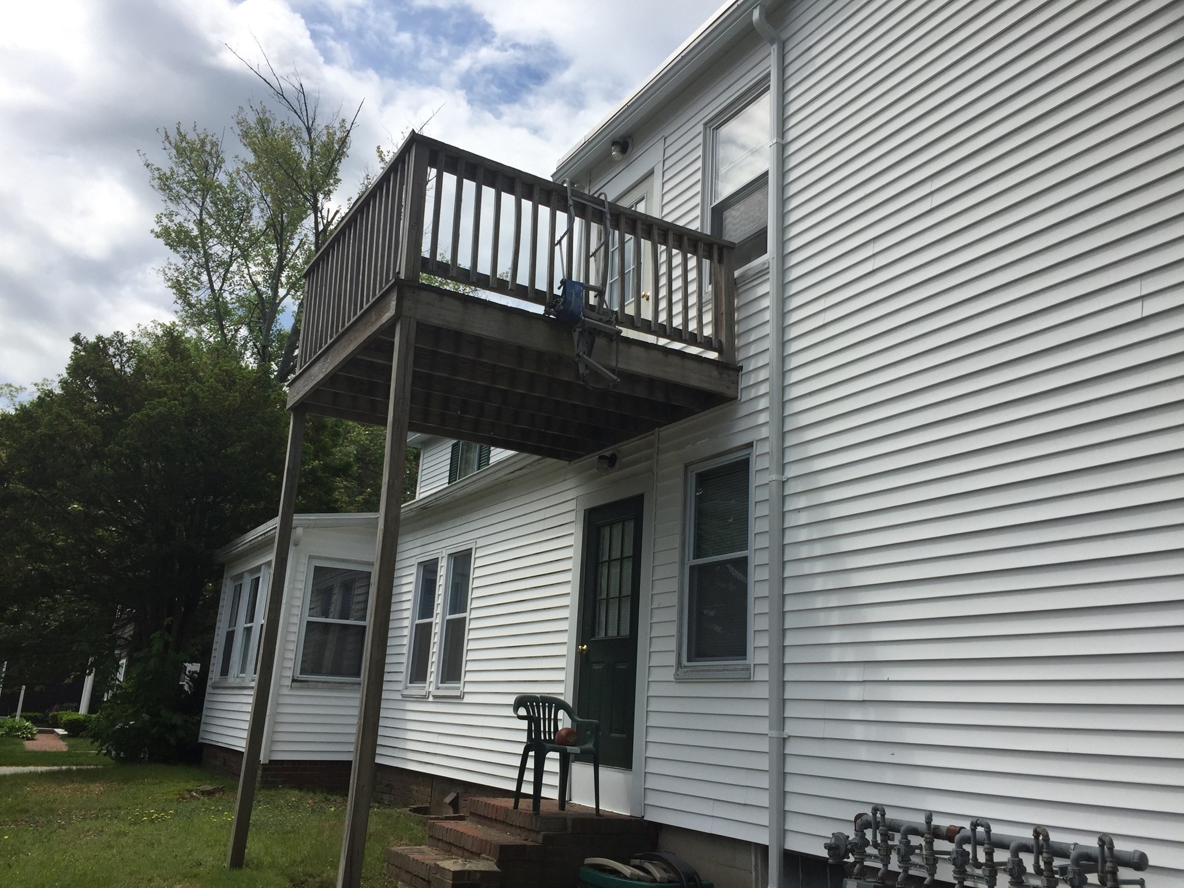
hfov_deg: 61.7
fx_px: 992
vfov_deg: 48.2
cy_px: 444
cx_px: 592
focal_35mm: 29
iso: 32
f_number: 2.2
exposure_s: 1/2639
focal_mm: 4.15
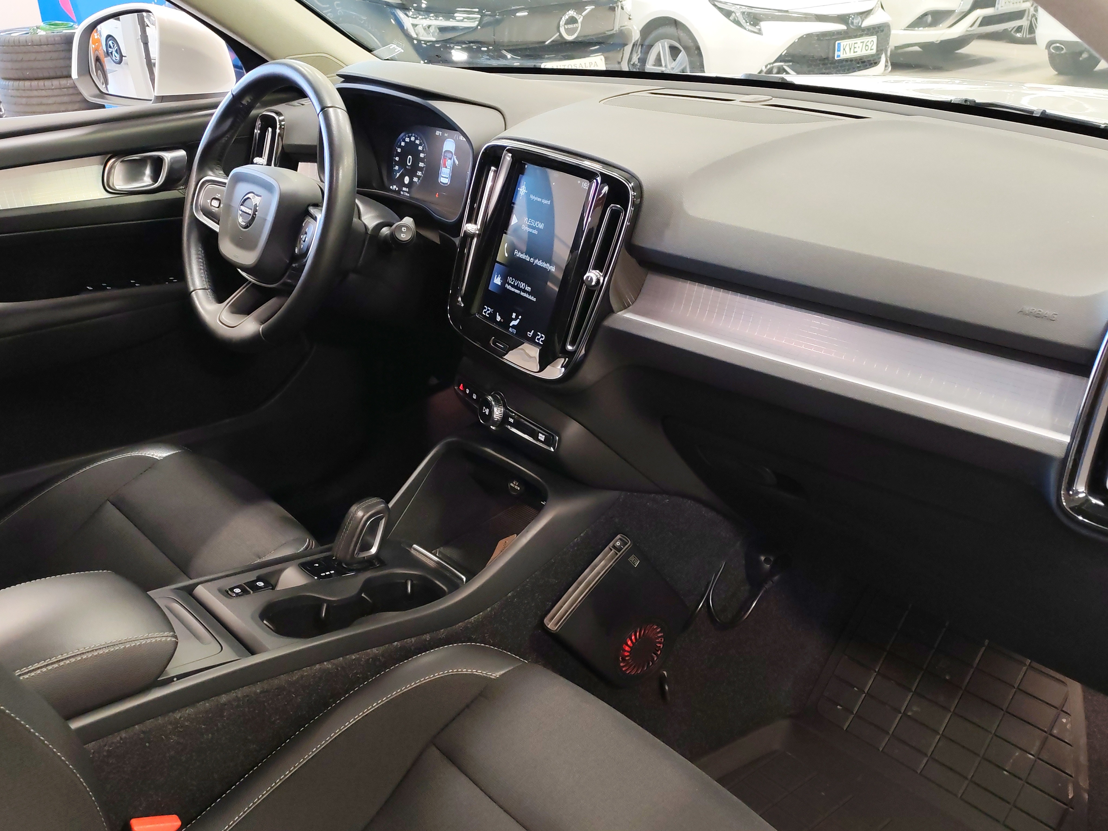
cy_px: 416
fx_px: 1120
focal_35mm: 35
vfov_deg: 40.7
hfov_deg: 52.6
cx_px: 554
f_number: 1.9
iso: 800
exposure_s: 1/50
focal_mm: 6.12
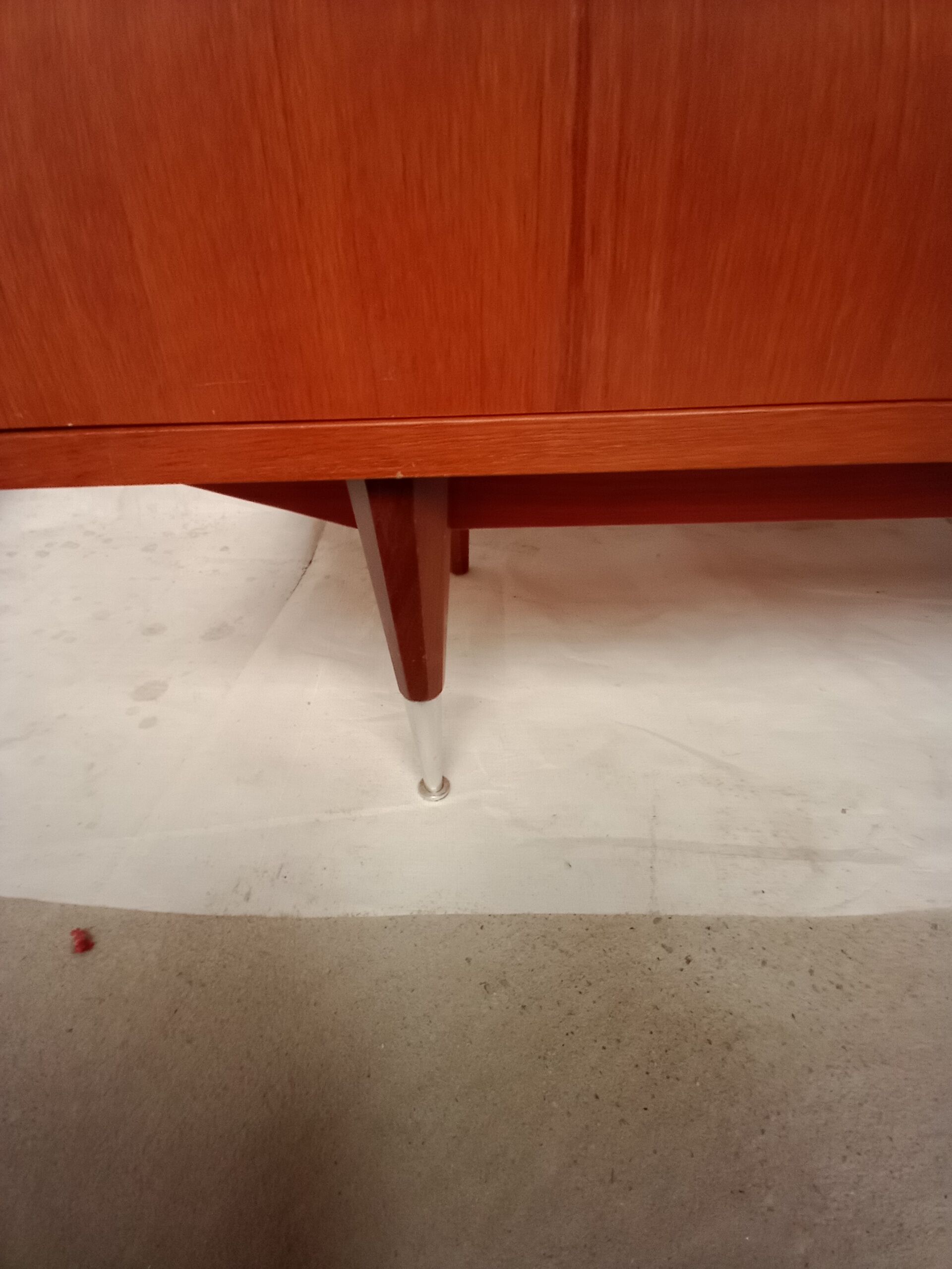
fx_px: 477
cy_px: 634
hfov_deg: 89.9
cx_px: 476
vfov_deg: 106.2
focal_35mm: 13
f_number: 2.2
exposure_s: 1/33.3
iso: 300
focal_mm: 1.4
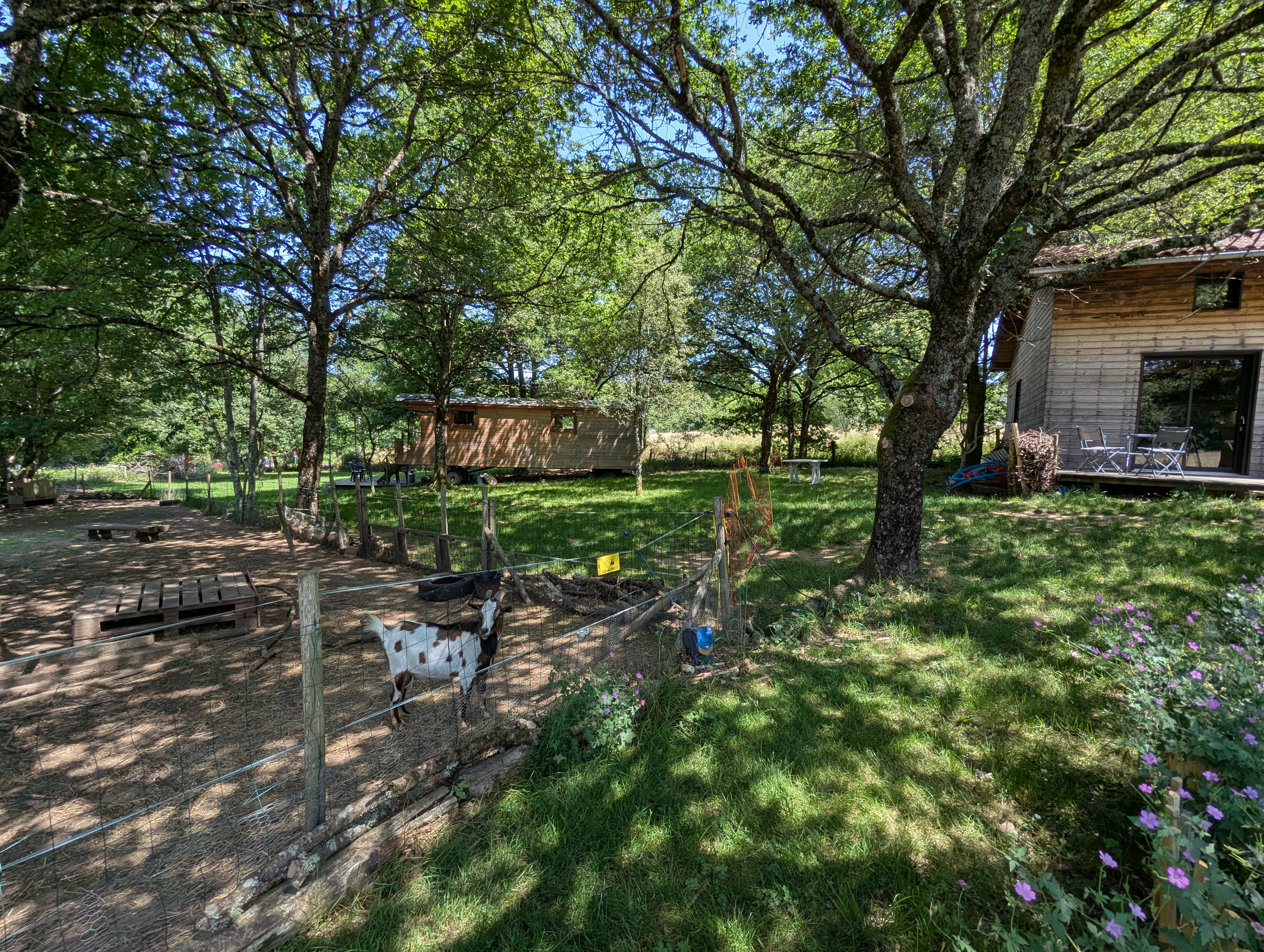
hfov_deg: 94.4
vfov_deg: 78.2
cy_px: 476
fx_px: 585
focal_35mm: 16
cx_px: 632
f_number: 2.2
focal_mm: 2.35
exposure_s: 1/351
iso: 45
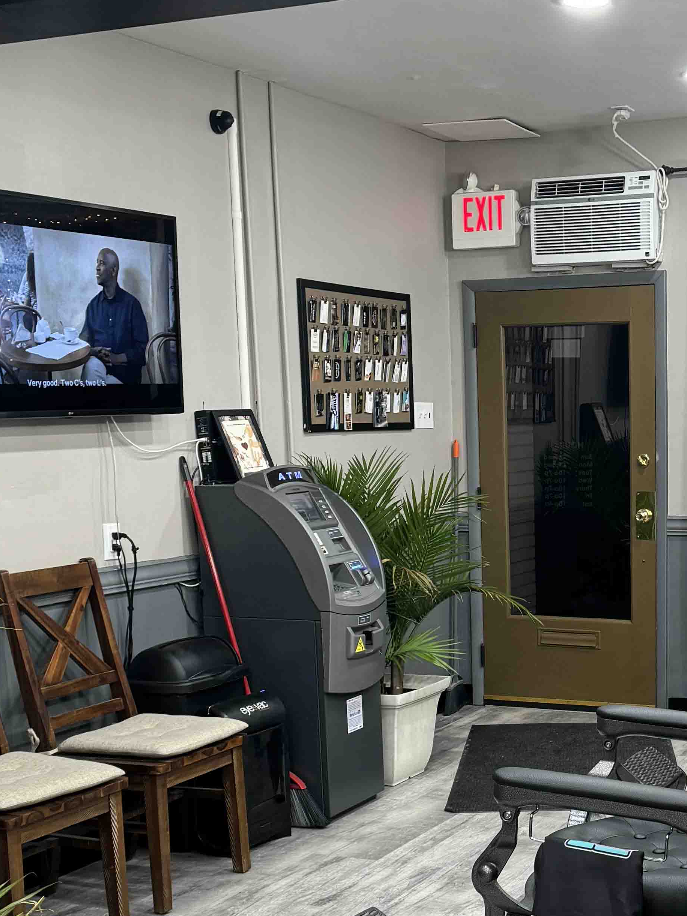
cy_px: 642
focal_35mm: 56
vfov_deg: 33.9
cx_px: 564
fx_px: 1482
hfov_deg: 25.6
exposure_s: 1/60
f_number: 1.78
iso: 160
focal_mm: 6.86
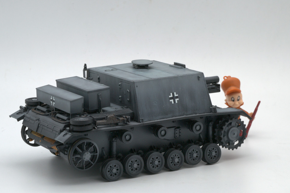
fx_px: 757
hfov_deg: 21.7
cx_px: 147
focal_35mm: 94
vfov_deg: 14.6
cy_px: 90
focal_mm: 50
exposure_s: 1/15
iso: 100
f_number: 13
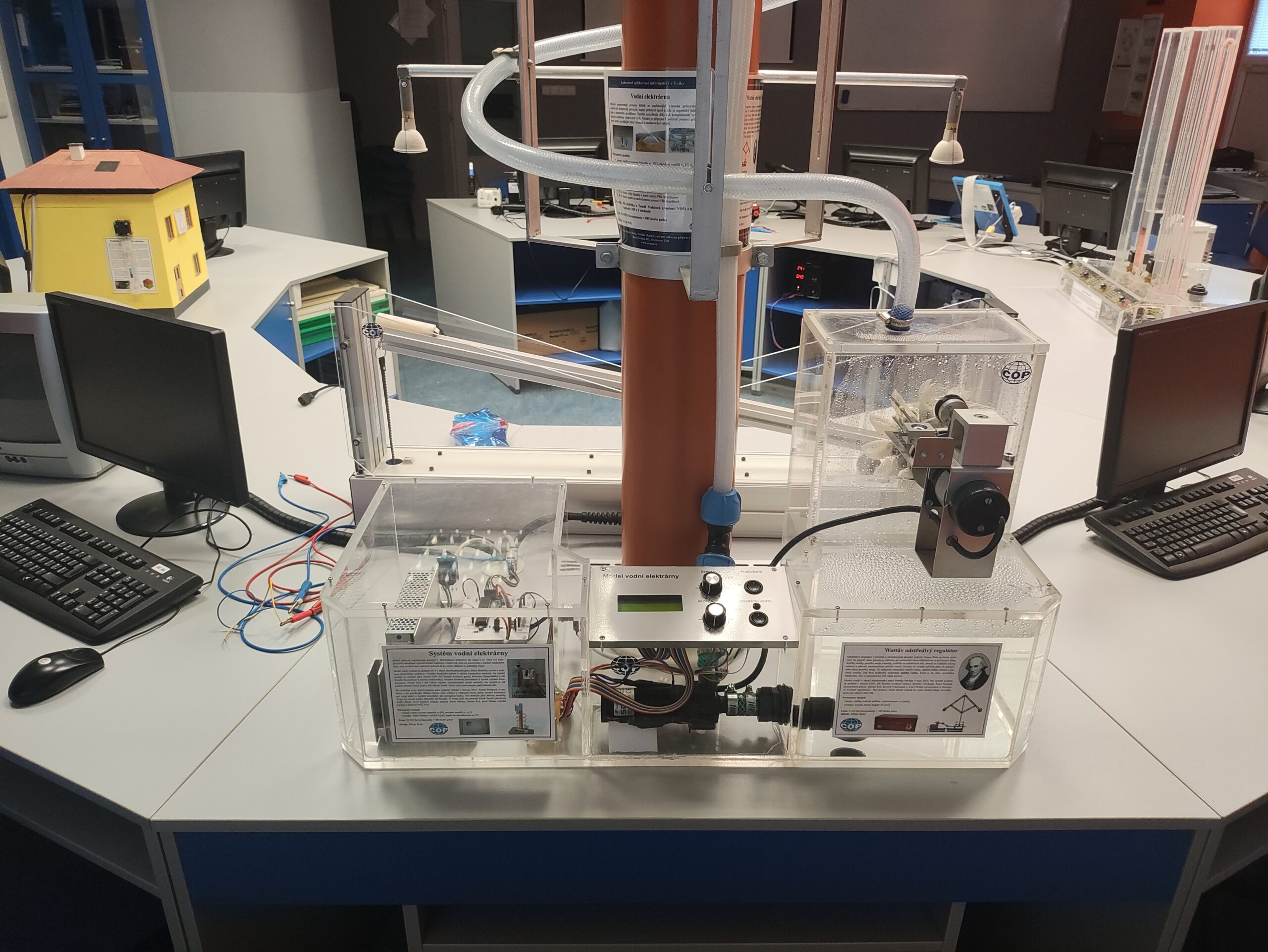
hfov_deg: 69.4
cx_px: 634
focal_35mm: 25
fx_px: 916
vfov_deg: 54.9
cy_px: 476
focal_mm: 4.71
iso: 387
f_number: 1.79
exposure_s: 1/100
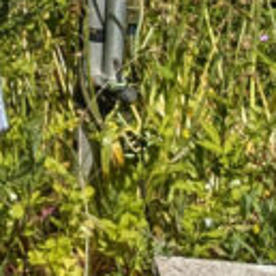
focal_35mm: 197
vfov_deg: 8.0
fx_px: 1777
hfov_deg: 7.8
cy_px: -454
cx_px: -540
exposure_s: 1/4695
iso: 67
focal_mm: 4.38
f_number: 1.73
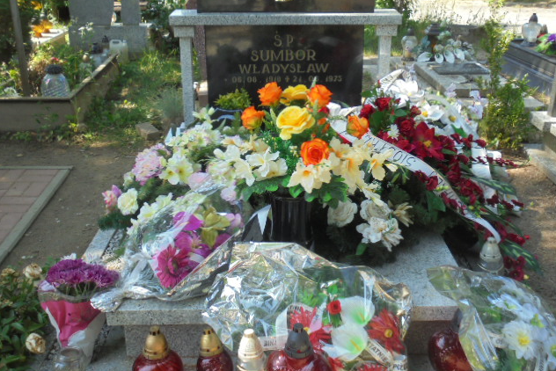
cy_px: 163
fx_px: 618
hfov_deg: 48.4
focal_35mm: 40
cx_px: 276
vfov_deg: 33.4
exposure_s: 1/125
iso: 100
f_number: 4.2
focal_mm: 6.9
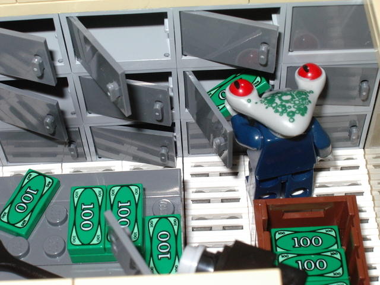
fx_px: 834
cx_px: 190
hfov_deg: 25.7
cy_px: 142
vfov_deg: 19.4
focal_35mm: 76
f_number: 6.9
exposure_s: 1/80
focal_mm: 11.5
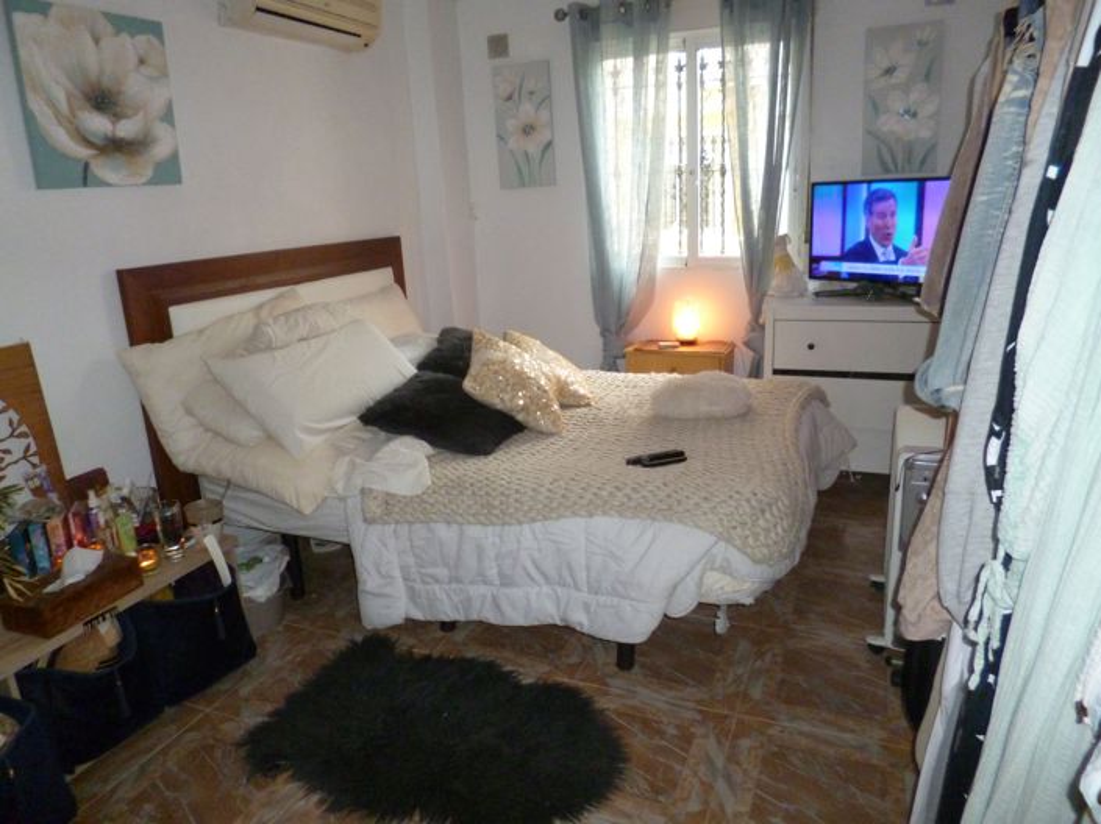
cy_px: 412
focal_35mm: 24
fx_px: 763
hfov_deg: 71.6
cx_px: 550
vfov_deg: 56.8
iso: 400
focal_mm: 4.3
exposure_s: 1/60
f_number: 2.5
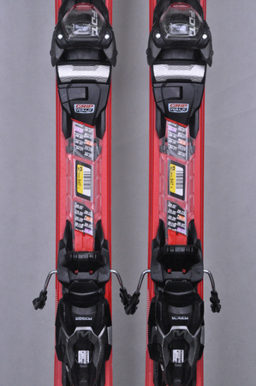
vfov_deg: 17.1
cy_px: 193
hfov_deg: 11.4
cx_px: 128
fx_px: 1283
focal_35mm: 120
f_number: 9.5
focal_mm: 80
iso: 3200
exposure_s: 1/125
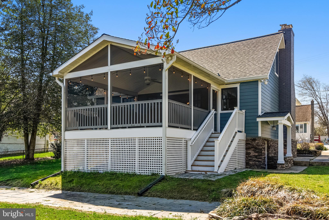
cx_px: 164
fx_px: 283
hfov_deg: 60.3
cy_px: 110
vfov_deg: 42.3
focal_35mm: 31
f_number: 7.1
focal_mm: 31
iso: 100
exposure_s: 1/200
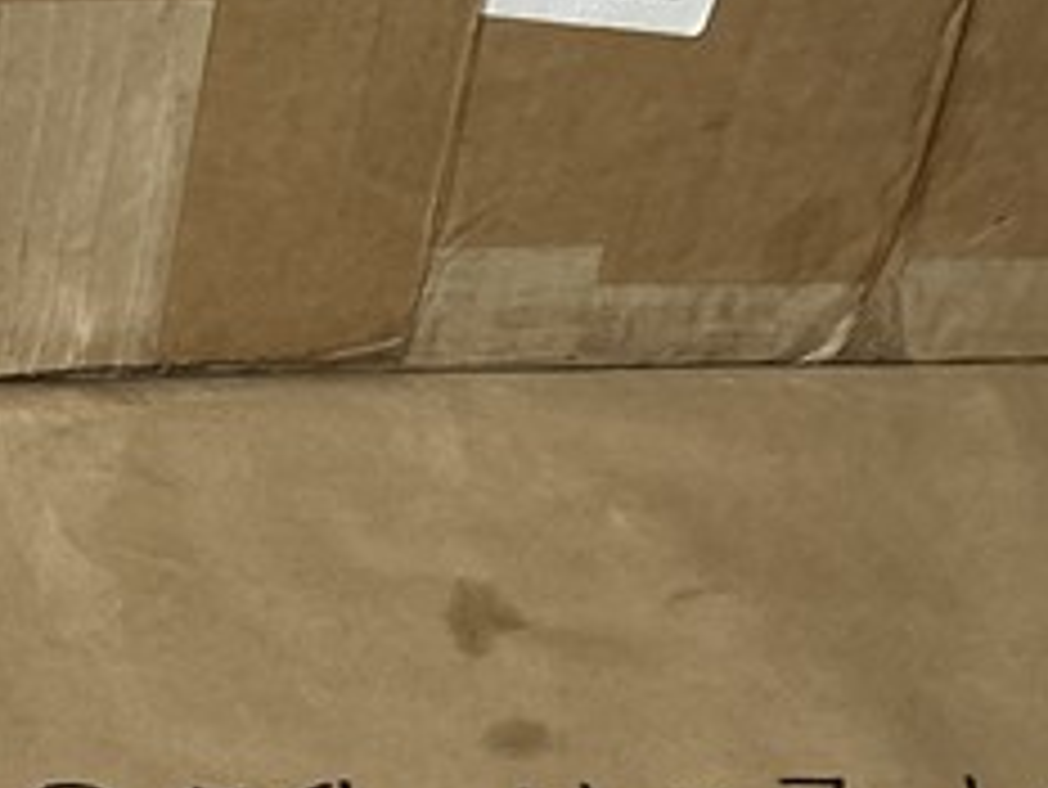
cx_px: -562
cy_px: 1108
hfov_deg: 13.8
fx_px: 4059
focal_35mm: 134
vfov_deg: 10.7
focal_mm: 5.7
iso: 400
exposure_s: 1/60
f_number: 1.5
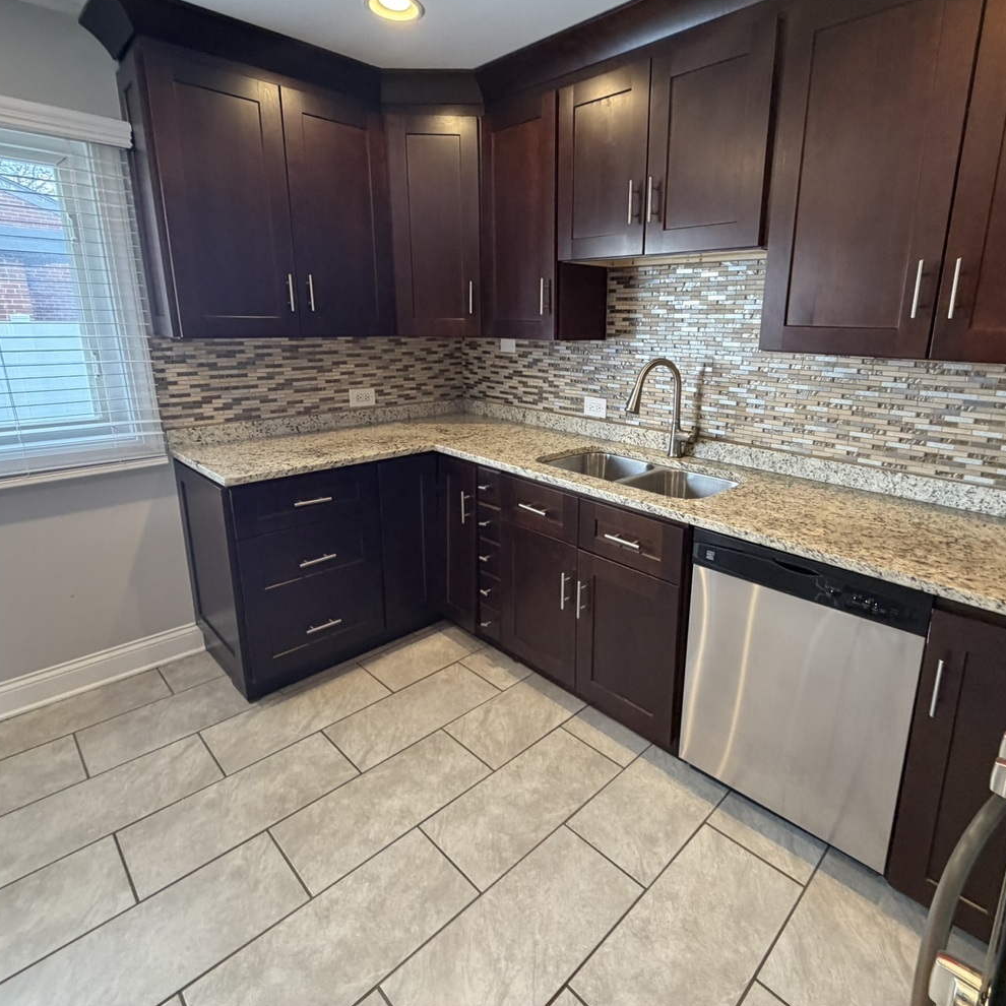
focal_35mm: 18
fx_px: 592
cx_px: 574
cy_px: 460
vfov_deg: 80.6
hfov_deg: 80.2
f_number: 2.2
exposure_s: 1/60
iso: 320
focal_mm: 2.22
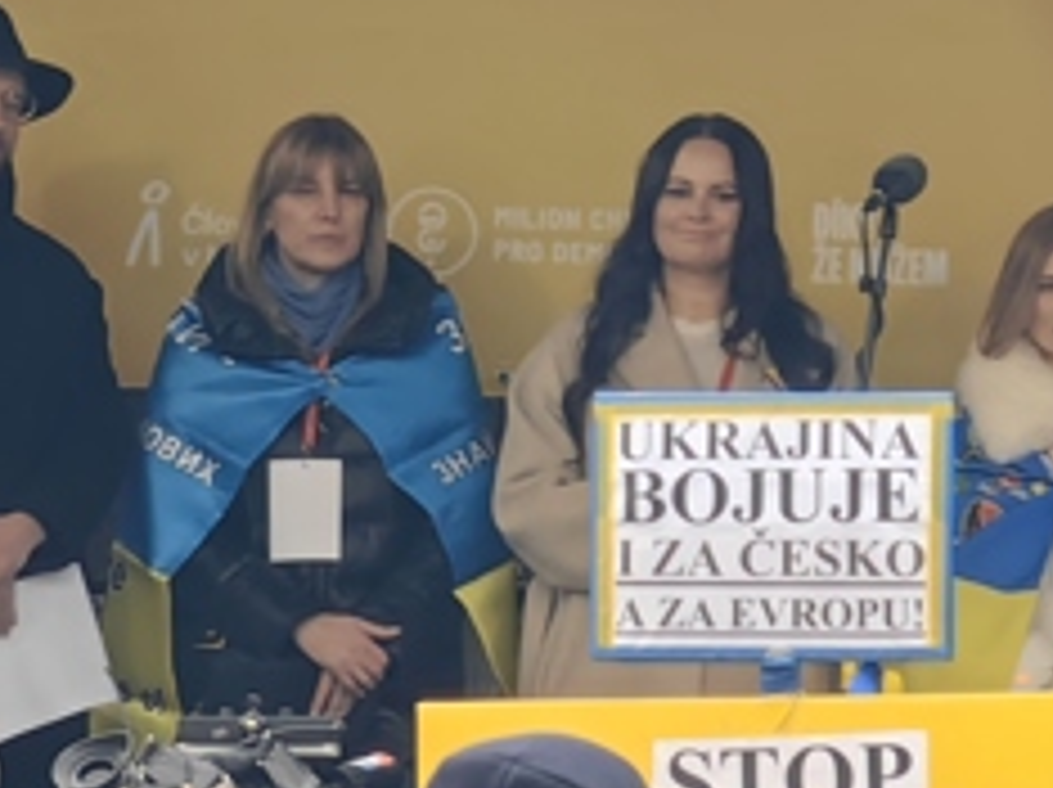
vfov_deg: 3.0
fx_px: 14799
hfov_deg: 4.1
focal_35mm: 487
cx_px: 972
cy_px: -295
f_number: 3.5
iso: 64
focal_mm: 16.85
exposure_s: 1/50
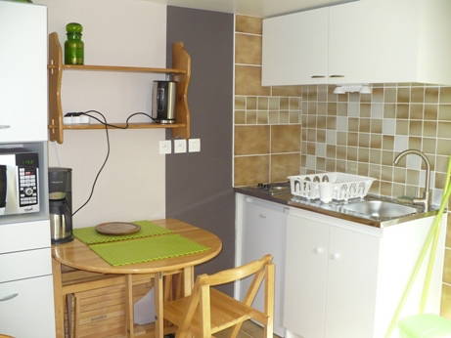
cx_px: 226
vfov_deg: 38.7
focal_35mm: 37
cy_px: 169
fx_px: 482
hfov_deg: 50.1
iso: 200
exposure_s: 1/30
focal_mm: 6.1
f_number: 2.8
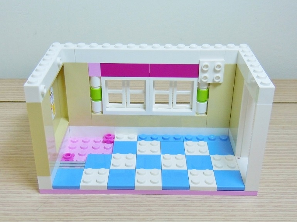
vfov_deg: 46.7
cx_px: 148
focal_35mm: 30
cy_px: 111
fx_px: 257
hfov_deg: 60.0
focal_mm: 5.4
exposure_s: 1/40
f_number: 3.5
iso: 200
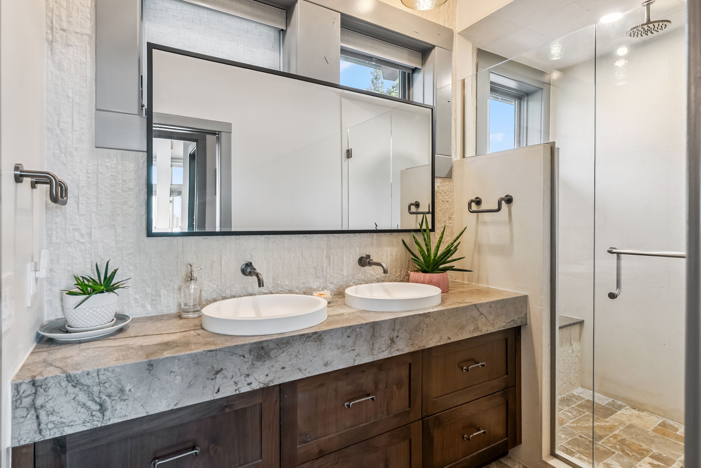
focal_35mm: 18
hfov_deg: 89.3
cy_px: 234
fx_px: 355
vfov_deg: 66.9
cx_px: 350
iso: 800
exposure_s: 1/25
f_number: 7.1
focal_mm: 18.2
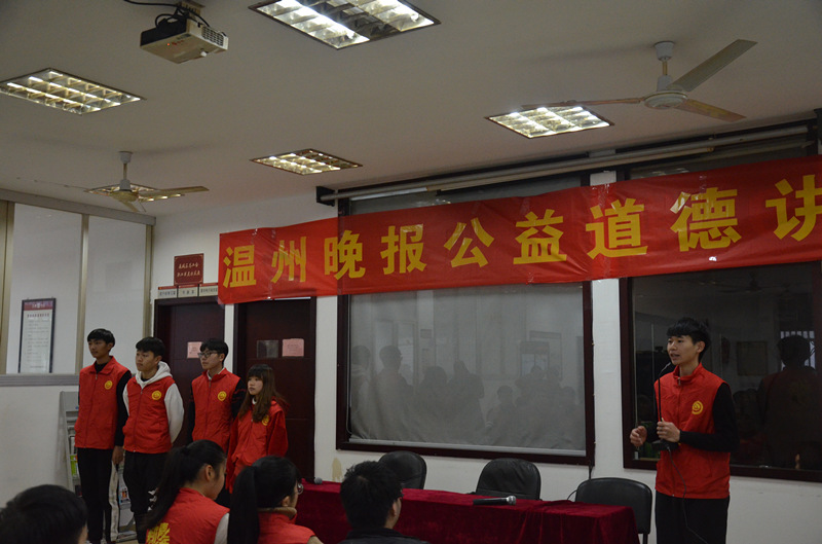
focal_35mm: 39
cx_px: 411
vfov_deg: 34.0
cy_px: 272
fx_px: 888
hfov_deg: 49.7
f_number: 4.5
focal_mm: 26
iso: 2000
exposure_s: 1/80
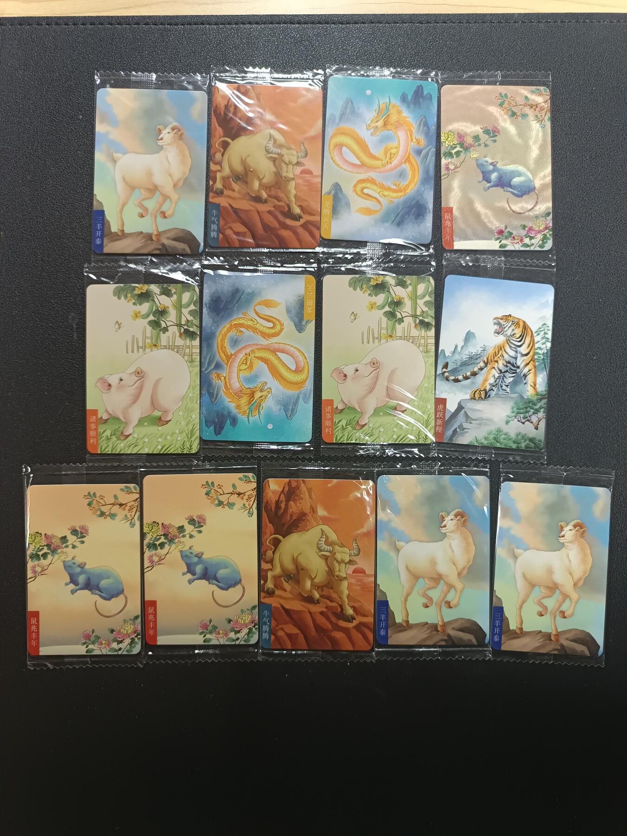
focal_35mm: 24
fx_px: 580
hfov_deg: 56.8
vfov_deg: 71.6
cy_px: 418
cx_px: 314
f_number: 1.7
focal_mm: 5.31
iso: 1241
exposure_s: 1/50
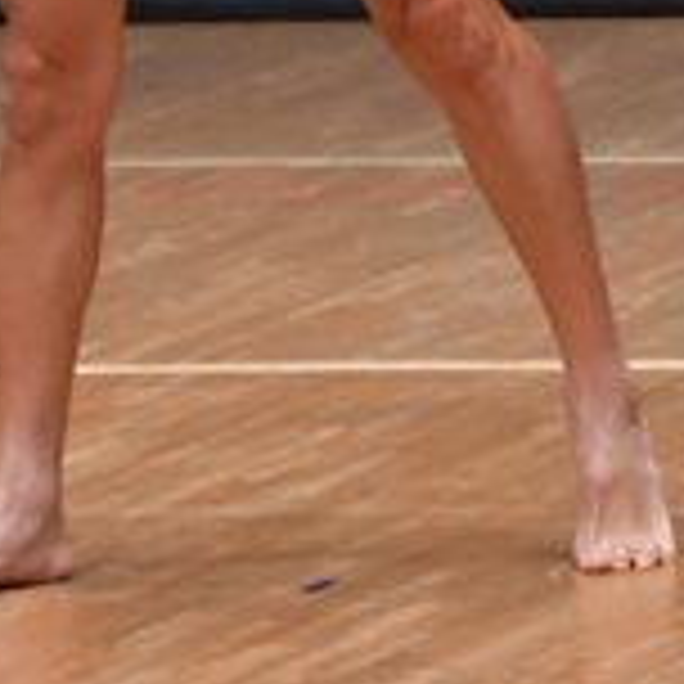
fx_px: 27631
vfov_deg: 1.4
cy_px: -423
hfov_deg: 1.4
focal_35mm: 1236
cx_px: 304
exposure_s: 1/400
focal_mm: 190
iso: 6400
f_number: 5.6
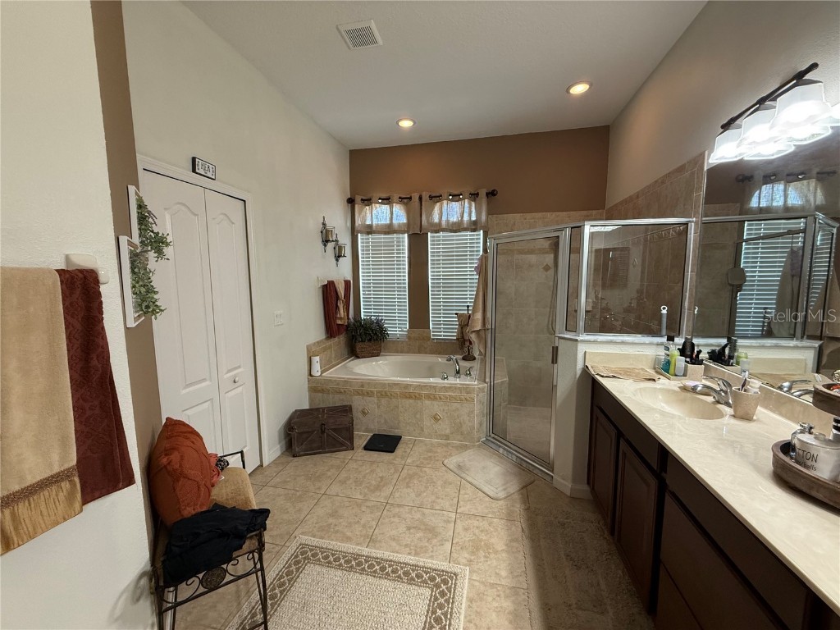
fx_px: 340
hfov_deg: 102.1
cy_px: 315
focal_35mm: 14
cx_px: 420
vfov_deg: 85.7
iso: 250
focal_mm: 2.22
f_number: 2.2
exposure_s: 1/120
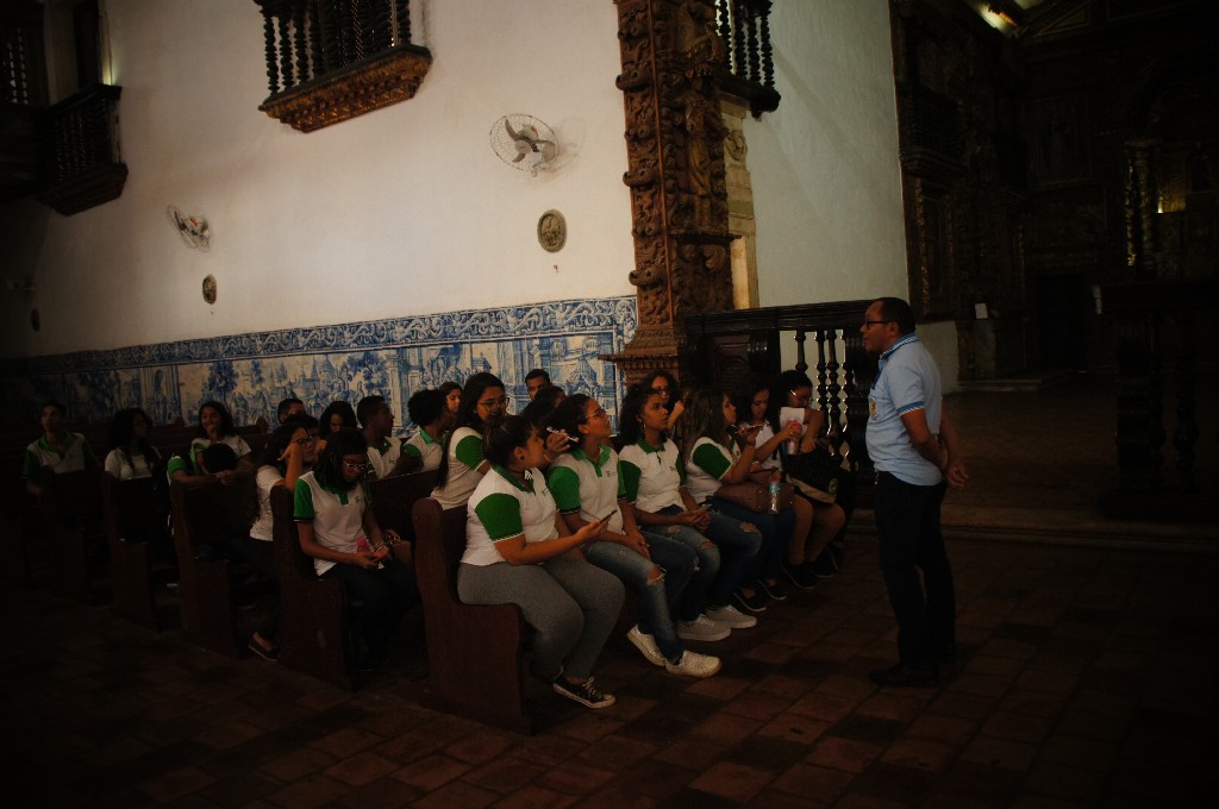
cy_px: 404
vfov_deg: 47.8
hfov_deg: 67.4
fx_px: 913
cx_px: 610
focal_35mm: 27
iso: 800
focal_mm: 18
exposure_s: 1/60
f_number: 4
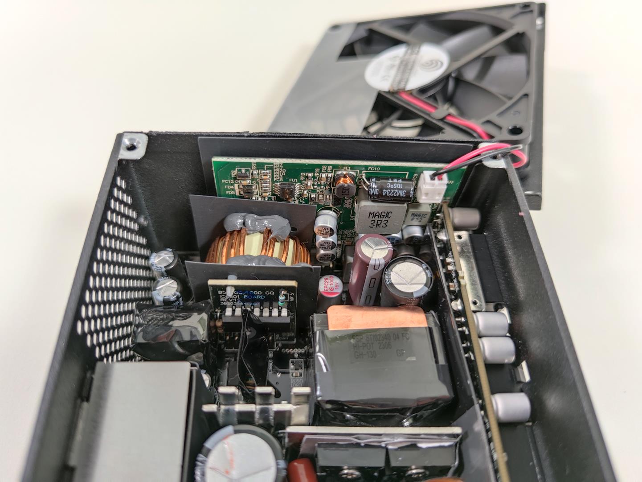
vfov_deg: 56.8
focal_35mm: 24
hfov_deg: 71.6
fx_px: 445
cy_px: 241
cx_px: 321
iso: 368
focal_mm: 6.78
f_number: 1.85
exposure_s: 1/17
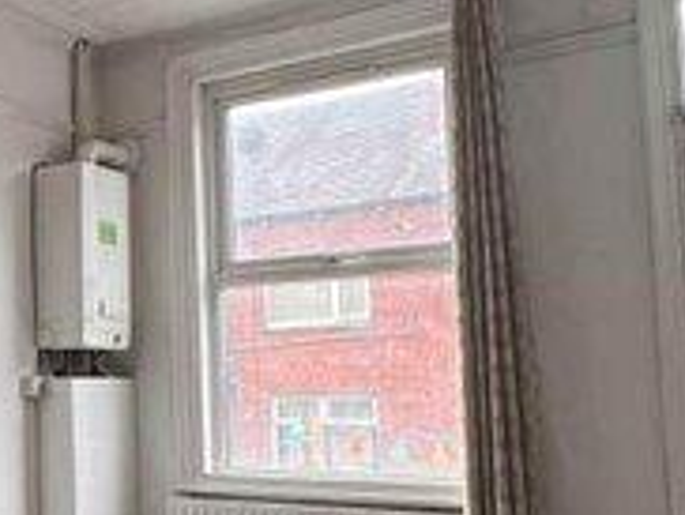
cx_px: -94
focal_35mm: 50
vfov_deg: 29.1
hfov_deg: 32.8
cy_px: 321
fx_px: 991
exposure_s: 1/99
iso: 40
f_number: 1.8
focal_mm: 1.57
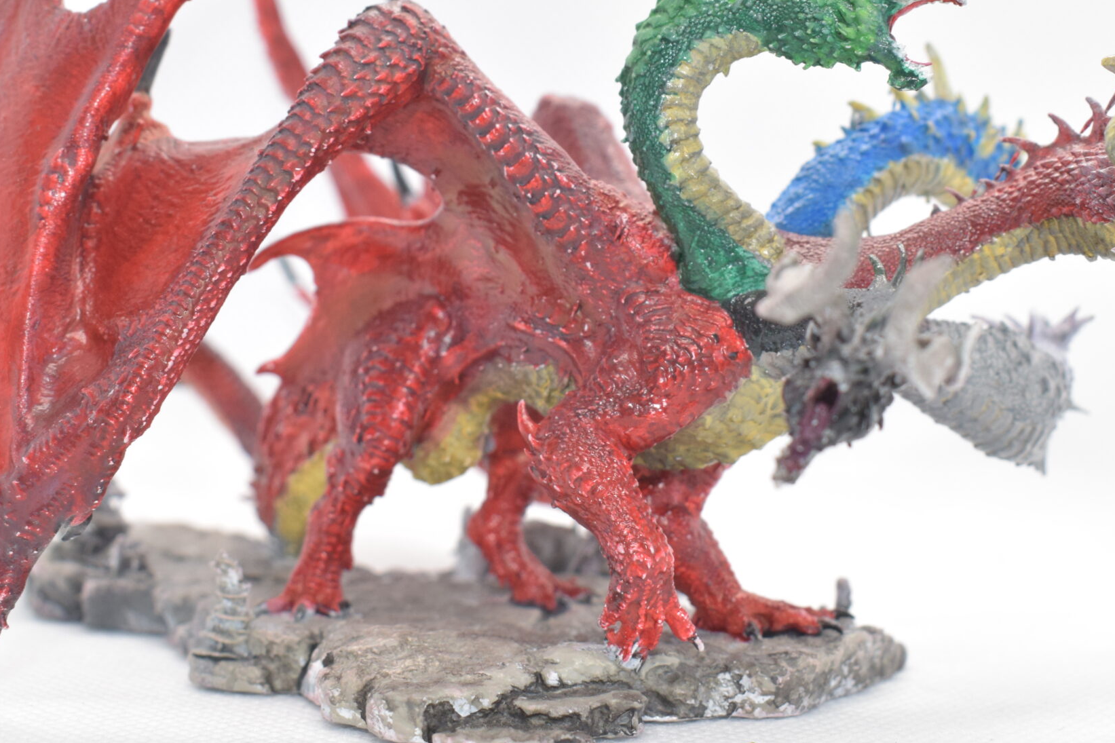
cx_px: 569
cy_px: 258
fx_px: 2099
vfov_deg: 20.0
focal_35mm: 68
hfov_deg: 29.7
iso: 800
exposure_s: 1/125
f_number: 8
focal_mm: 29
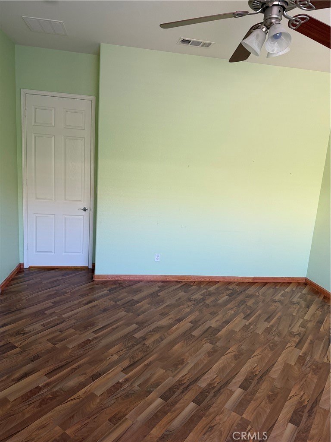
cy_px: 221
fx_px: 306
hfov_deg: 56.8
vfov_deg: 71.6
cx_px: 166
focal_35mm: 24
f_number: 1.78
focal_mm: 6.76
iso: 200
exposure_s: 1/117
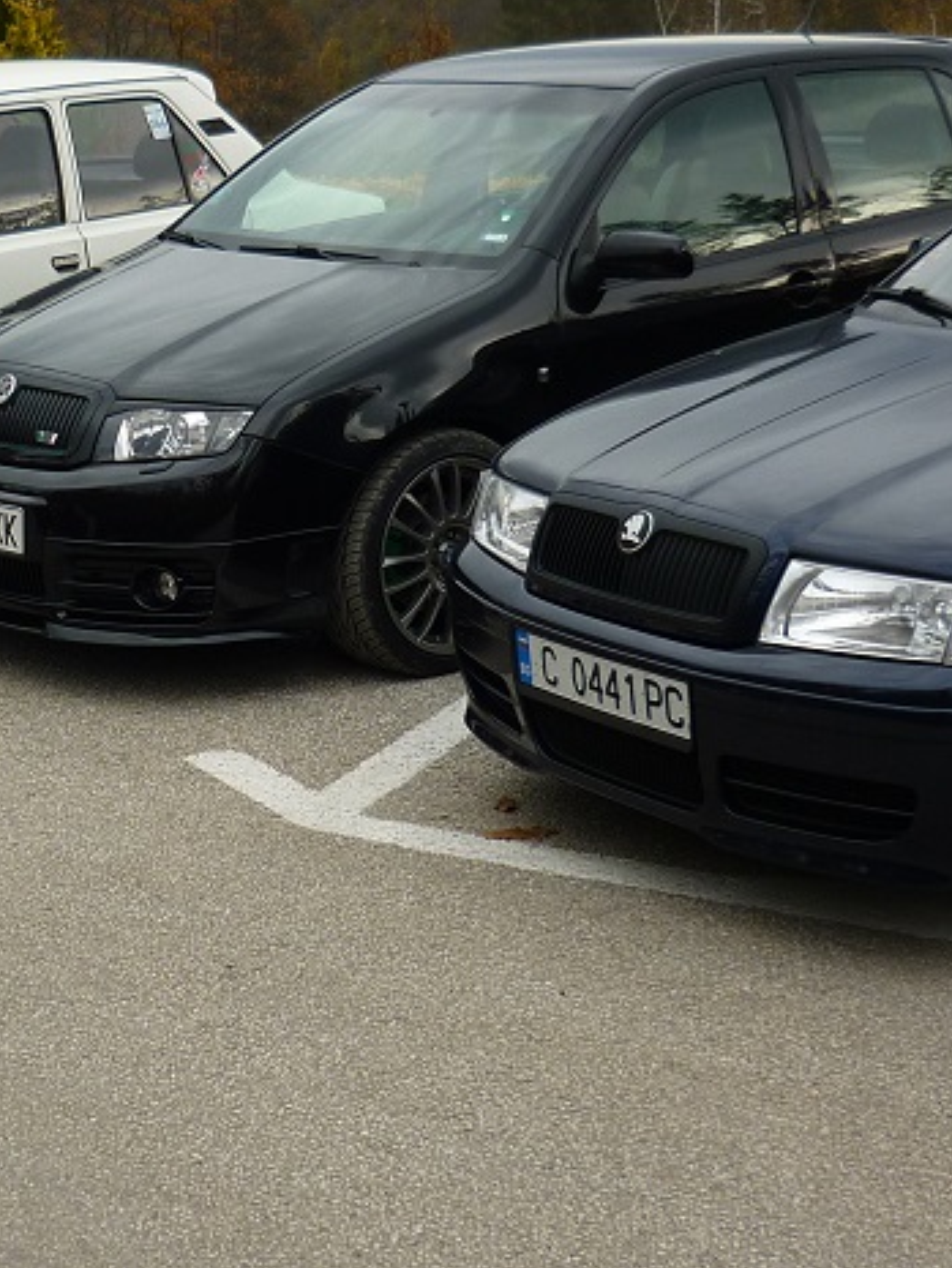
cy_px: 496
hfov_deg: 20.5
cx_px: 205
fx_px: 2602
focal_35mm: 71
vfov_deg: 27.3
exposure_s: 1/320
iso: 80
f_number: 2.8
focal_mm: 5.5
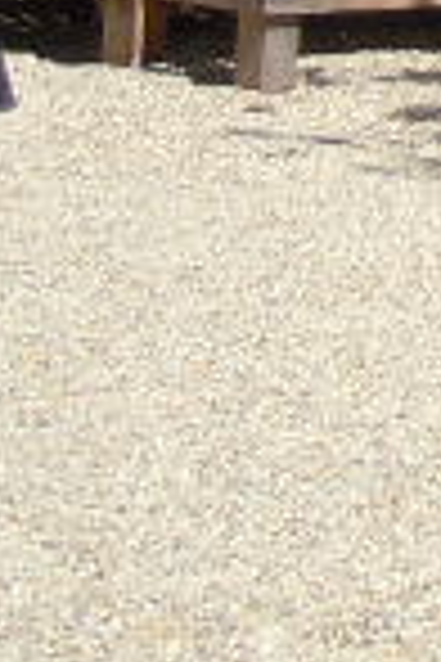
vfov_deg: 6.8
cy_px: -1045
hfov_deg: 4.5
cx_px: 1750
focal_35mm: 283
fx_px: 5200
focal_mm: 7.1
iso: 100
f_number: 3.7
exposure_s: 1/800
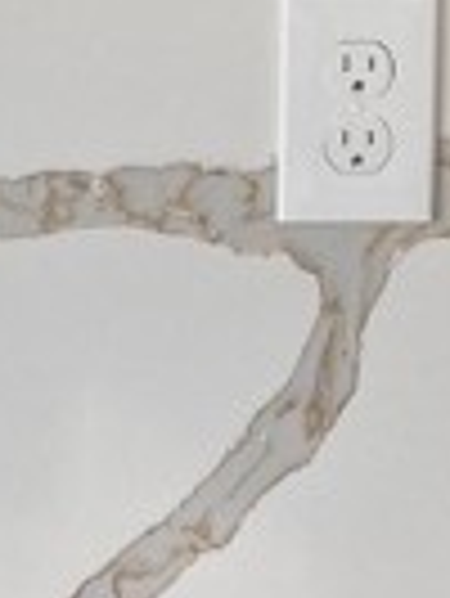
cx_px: 194
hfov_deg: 9.9
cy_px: -724
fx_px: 2596
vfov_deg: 11.4
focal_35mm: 150
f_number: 1.8
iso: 40
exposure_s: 1/120
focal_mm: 4.25
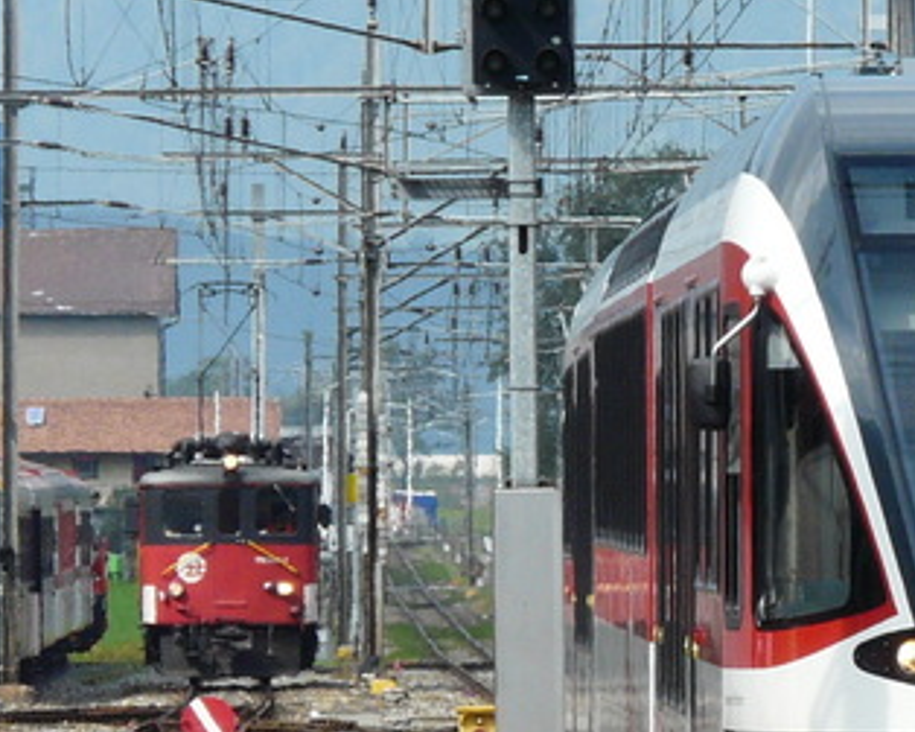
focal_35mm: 691
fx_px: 18707
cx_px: 1148
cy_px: 429
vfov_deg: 2.2
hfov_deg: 2.8
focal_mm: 36.5
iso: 100
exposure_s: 1/250
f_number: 5.6
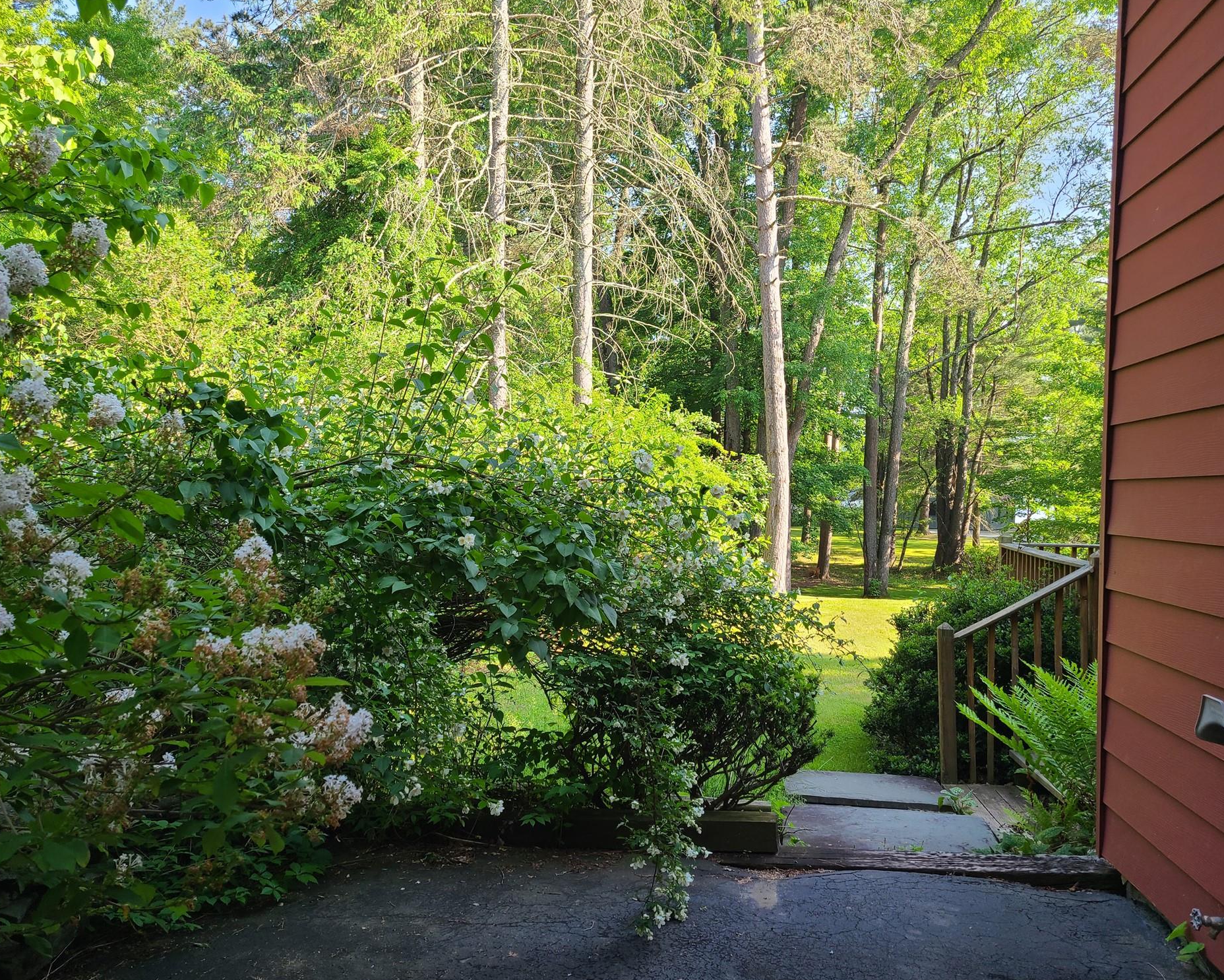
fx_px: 1014
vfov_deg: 51.5
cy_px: 504
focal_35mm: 28
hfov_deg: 62.1
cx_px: 571
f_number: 1.8
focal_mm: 5.4
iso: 40
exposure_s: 1/276
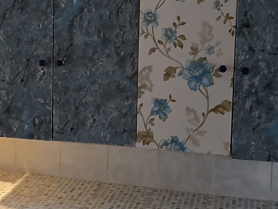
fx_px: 522
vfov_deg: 22.6
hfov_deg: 29.2
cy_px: 83
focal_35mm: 65
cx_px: 61
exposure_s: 1/50
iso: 250
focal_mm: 3.98
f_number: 1.8
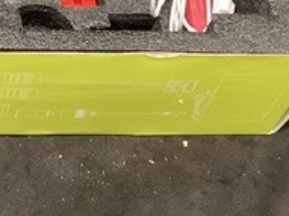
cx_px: -56
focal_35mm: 104
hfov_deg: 18.0
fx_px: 868
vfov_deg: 13.5
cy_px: -94
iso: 125
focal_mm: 3.3
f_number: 2.4
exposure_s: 1/60
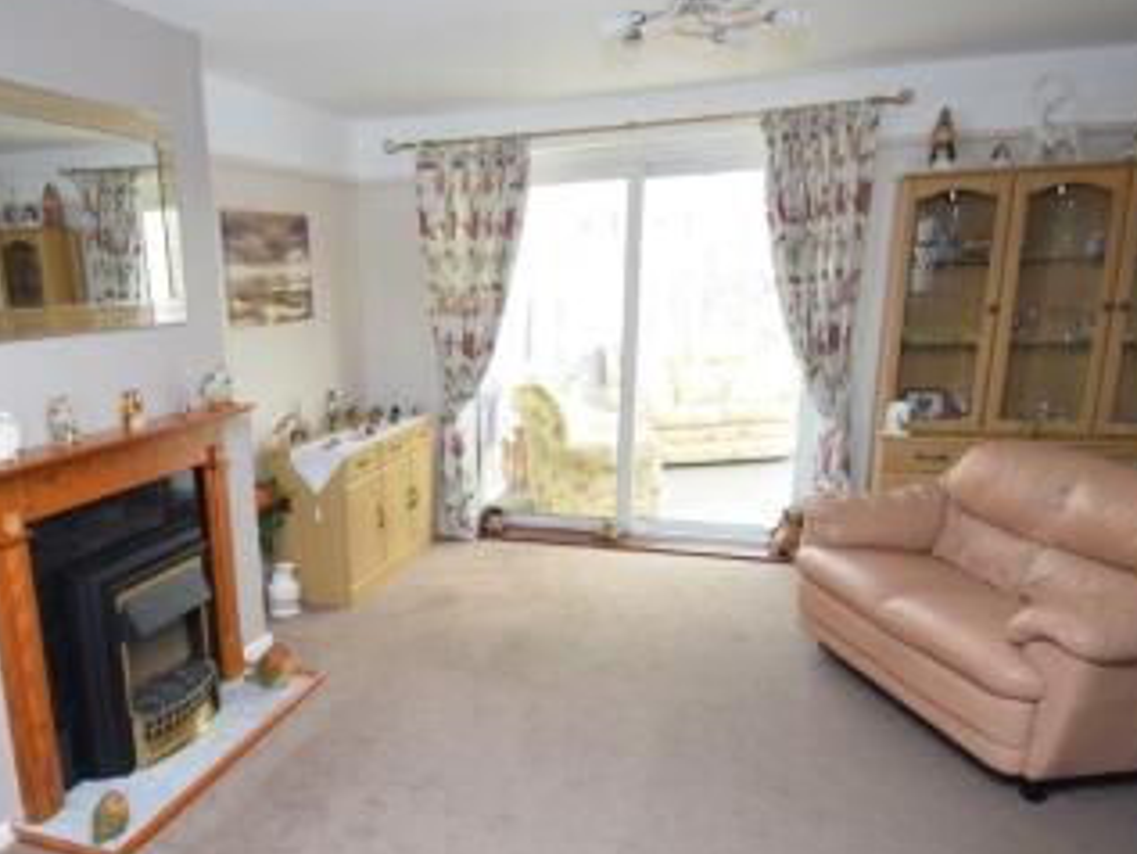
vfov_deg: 52.6
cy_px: 522
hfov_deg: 65.5
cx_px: 380
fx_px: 854
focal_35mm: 26
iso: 1600
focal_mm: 12
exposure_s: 1/60
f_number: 4
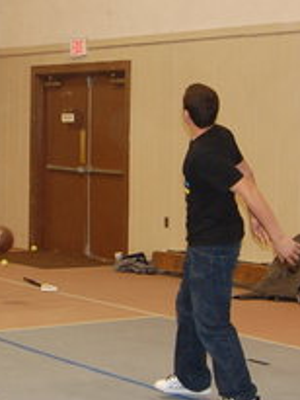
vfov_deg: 19.4
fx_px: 1166
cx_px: -39
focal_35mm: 101
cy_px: 142
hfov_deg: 14.3
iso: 400
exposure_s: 1/60
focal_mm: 18
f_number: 4
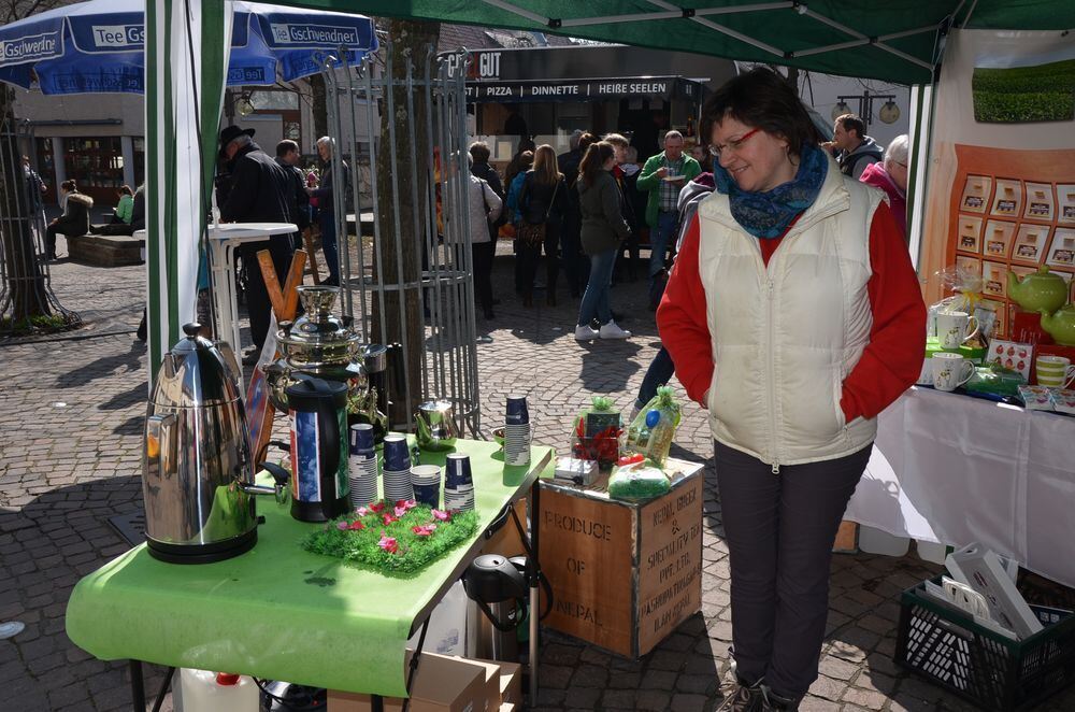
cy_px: 356
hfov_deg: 59.6
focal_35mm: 32
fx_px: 939
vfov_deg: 41.5
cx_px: 538
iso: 100
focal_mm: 21
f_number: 10
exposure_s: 1/200
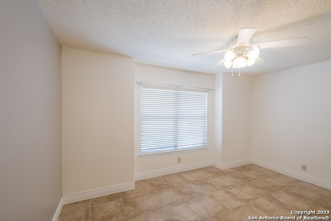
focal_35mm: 15
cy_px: 110
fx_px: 138
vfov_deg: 77.4
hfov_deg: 100.4
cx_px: 166
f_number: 5.6
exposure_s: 1/18
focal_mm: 10
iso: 160
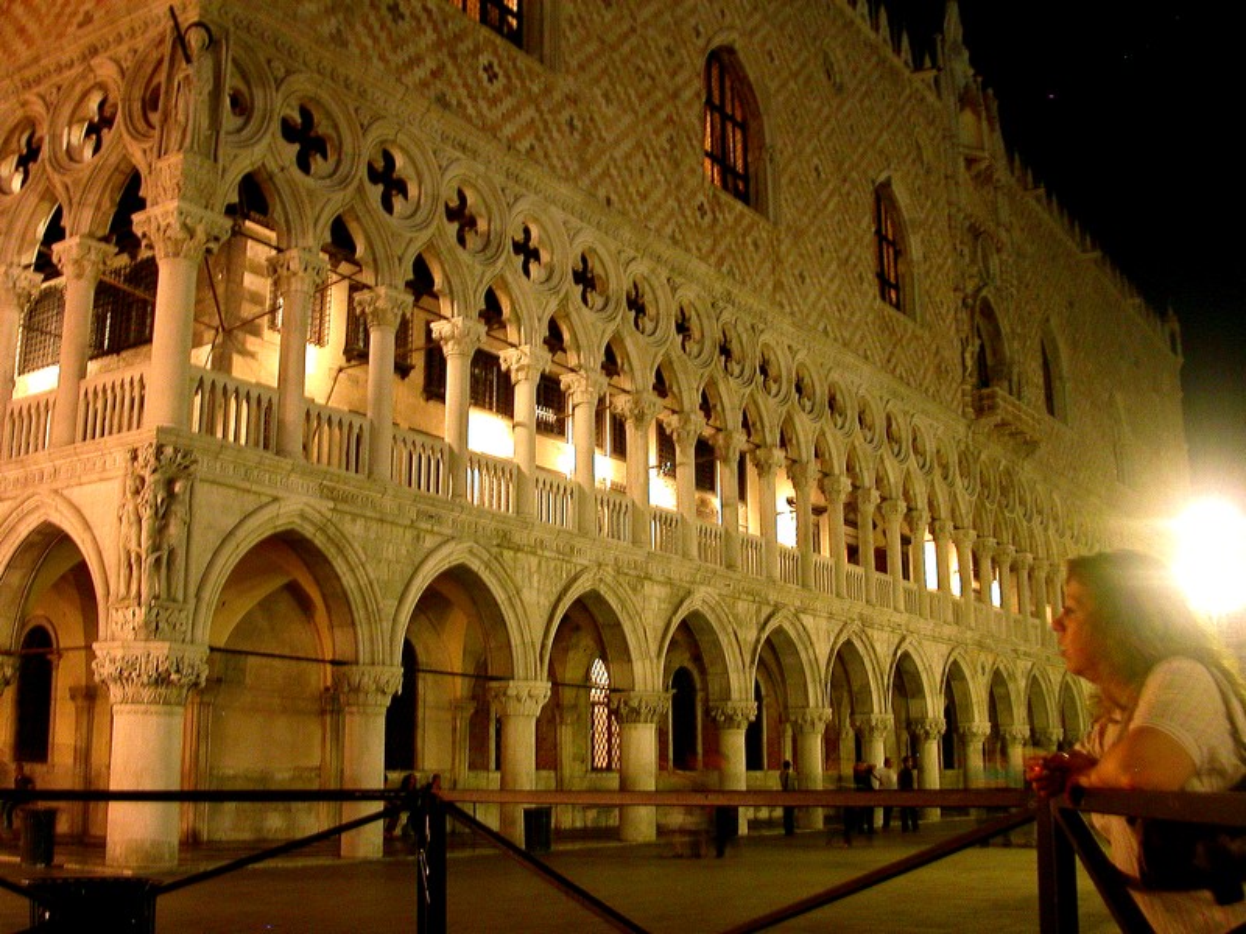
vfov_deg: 37.7
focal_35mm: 38
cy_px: 467
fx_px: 1368
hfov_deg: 49.0
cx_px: 623
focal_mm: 7.8
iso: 200
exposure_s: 1
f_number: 2.8
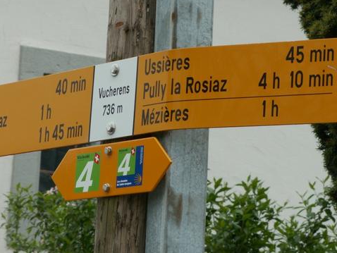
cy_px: 97
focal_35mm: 186
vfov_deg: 8.0
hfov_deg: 10.6
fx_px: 1812
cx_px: 123
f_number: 4.5
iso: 50
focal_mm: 22.76
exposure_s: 1/250
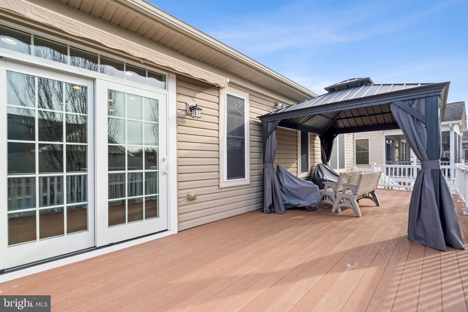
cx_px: 234
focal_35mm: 16
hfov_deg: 96.7
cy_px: 156
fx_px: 208
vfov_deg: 73.7
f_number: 8
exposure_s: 1/160
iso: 200
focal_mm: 16
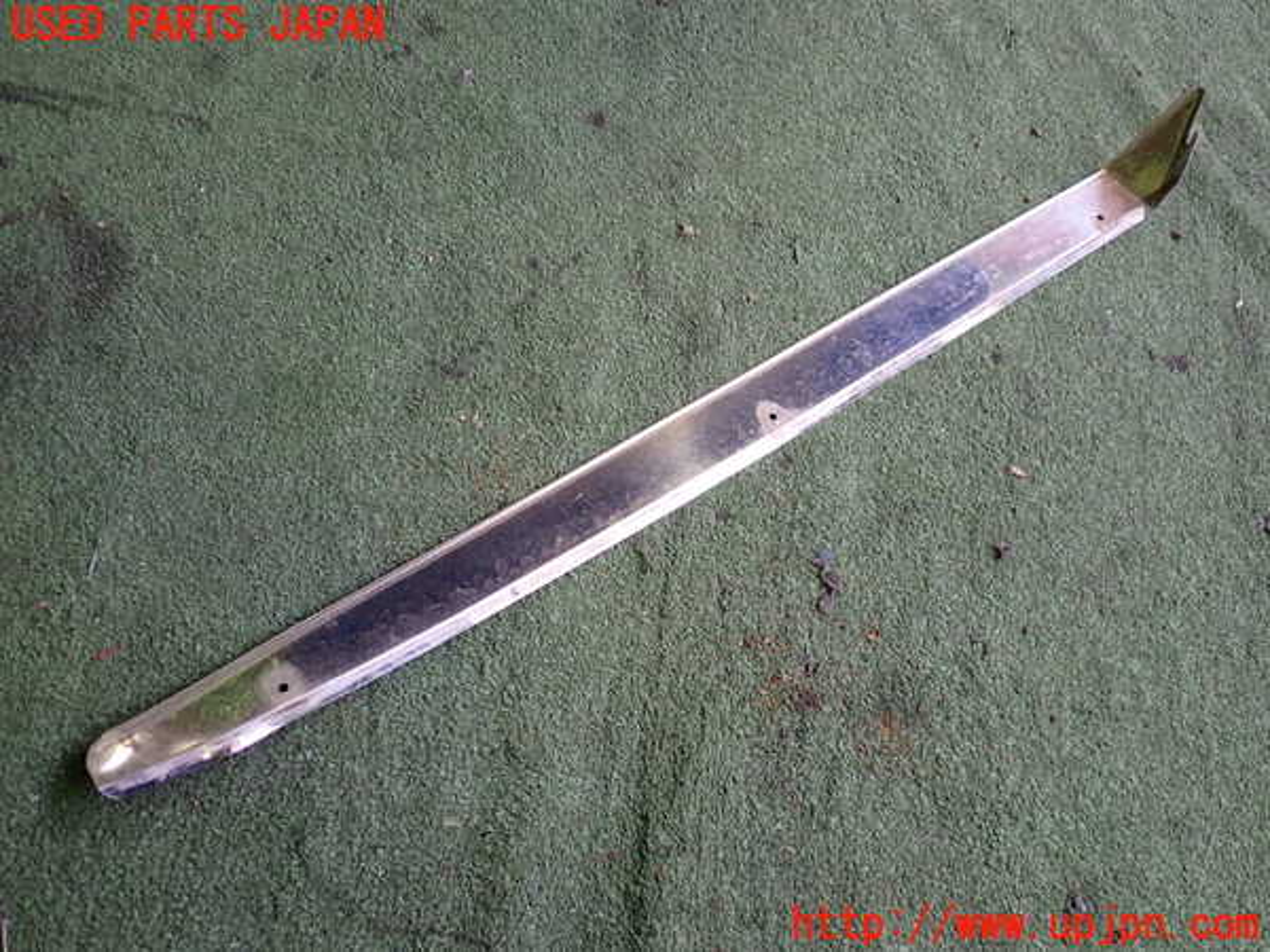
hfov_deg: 60.0
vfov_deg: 46.8
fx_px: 1101
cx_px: 635
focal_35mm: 30
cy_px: 476
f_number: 2.3
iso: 200
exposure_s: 1/50
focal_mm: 5.4
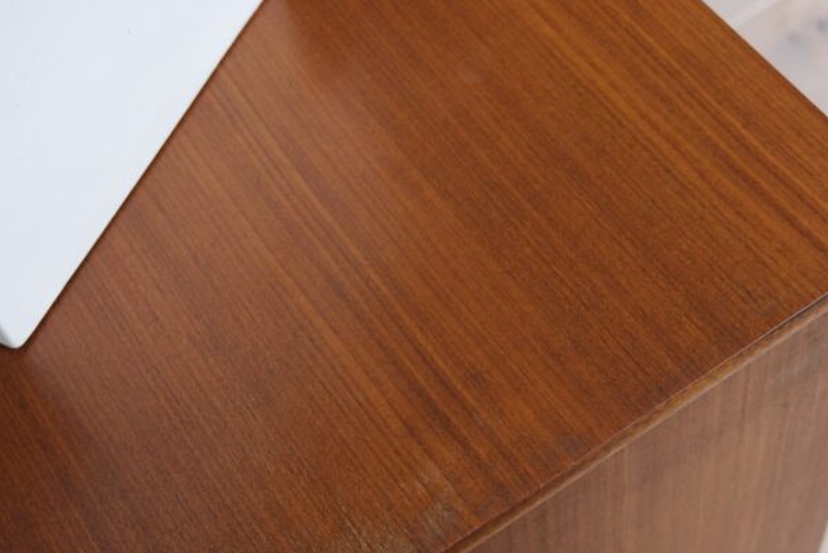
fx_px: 1841
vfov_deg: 17.0
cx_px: 415
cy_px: 358
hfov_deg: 25.4
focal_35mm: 80
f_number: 1.4
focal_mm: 35
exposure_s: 1/120
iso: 125
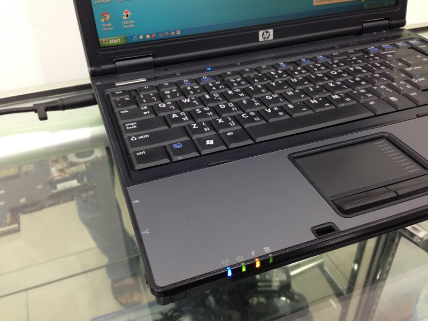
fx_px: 408
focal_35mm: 33
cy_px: 160
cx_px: 214
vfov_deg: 42.9
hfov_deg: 55.4
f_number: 2.4
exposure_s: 1/20
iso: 80
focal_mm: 4.12
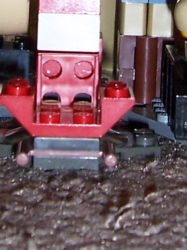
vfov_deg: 10.3
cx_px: 70
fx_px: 1346
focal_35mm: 187
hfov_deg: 7.9
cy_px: -113
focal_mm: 6
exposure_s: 1/60
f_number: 3
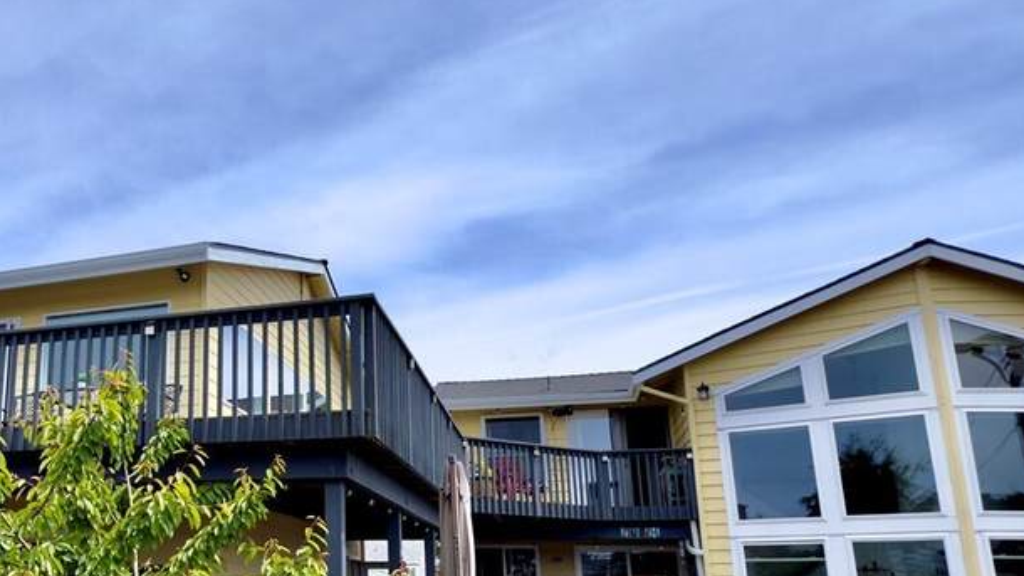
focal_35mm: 32
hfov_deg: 57.5
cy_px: 395
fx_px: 869
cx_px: 238
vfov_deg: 36.2
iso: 16
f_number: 2.2
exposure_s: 1/1227
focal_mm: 2.22
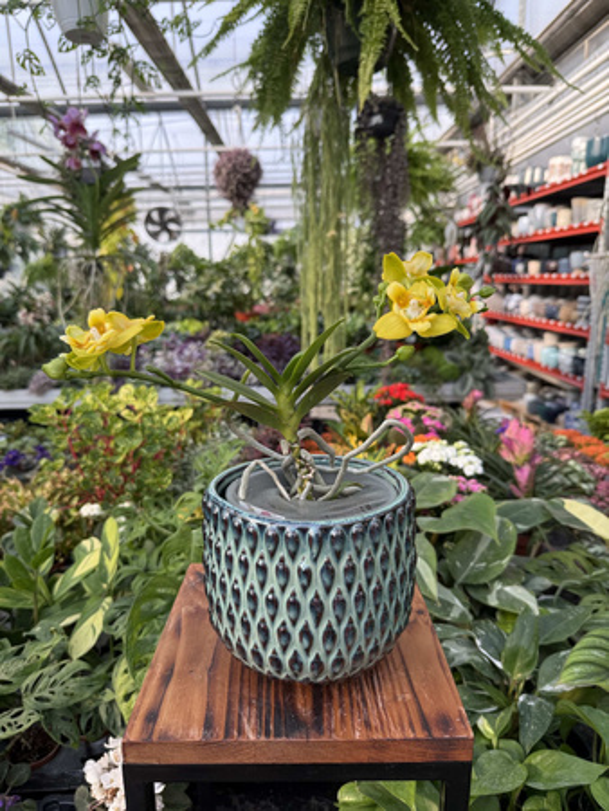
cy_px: 406
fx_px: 562
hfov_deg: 56.9
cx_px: 304
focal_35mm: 24
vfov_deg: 71.6
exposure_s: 1/805
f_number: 1.78
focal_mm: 6.76
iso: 100
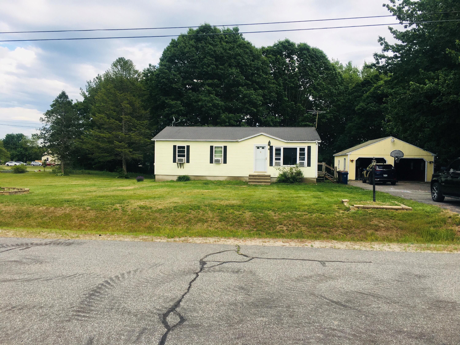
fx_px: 385
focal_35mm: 29
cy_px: 172
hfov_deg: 61.7
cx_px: 230
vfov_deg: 48.2
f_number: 2.2
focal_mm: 4.15
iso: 25
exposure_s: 1/484
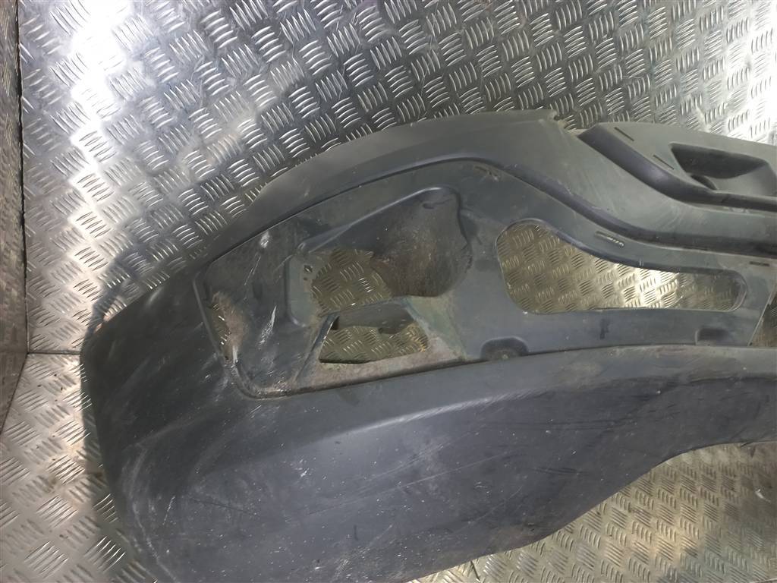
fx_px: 561
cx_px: 388
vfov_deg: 54.9
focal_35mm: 25
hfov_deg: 69.4
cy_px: 292
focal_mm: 4.6
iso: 100
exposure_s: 1/50
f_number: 1.8
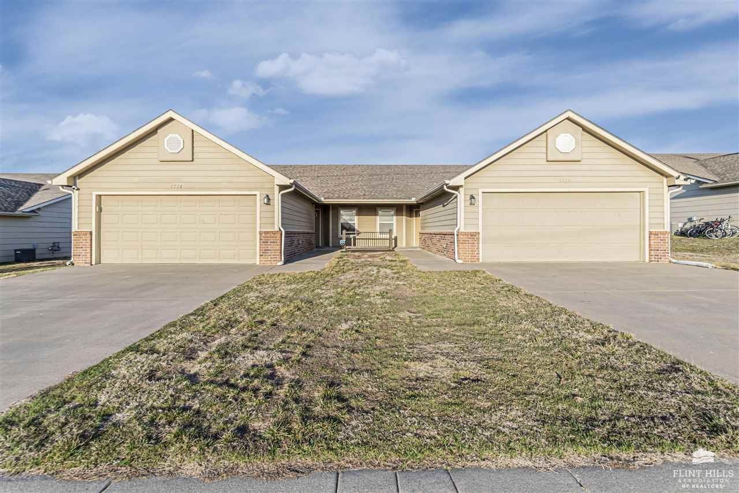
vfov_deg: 77.3
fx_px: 308
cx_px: 370
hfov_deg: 100.4
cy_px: 246
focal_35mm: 15
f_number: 7.1
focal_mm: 10
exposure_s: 1/200
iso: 100
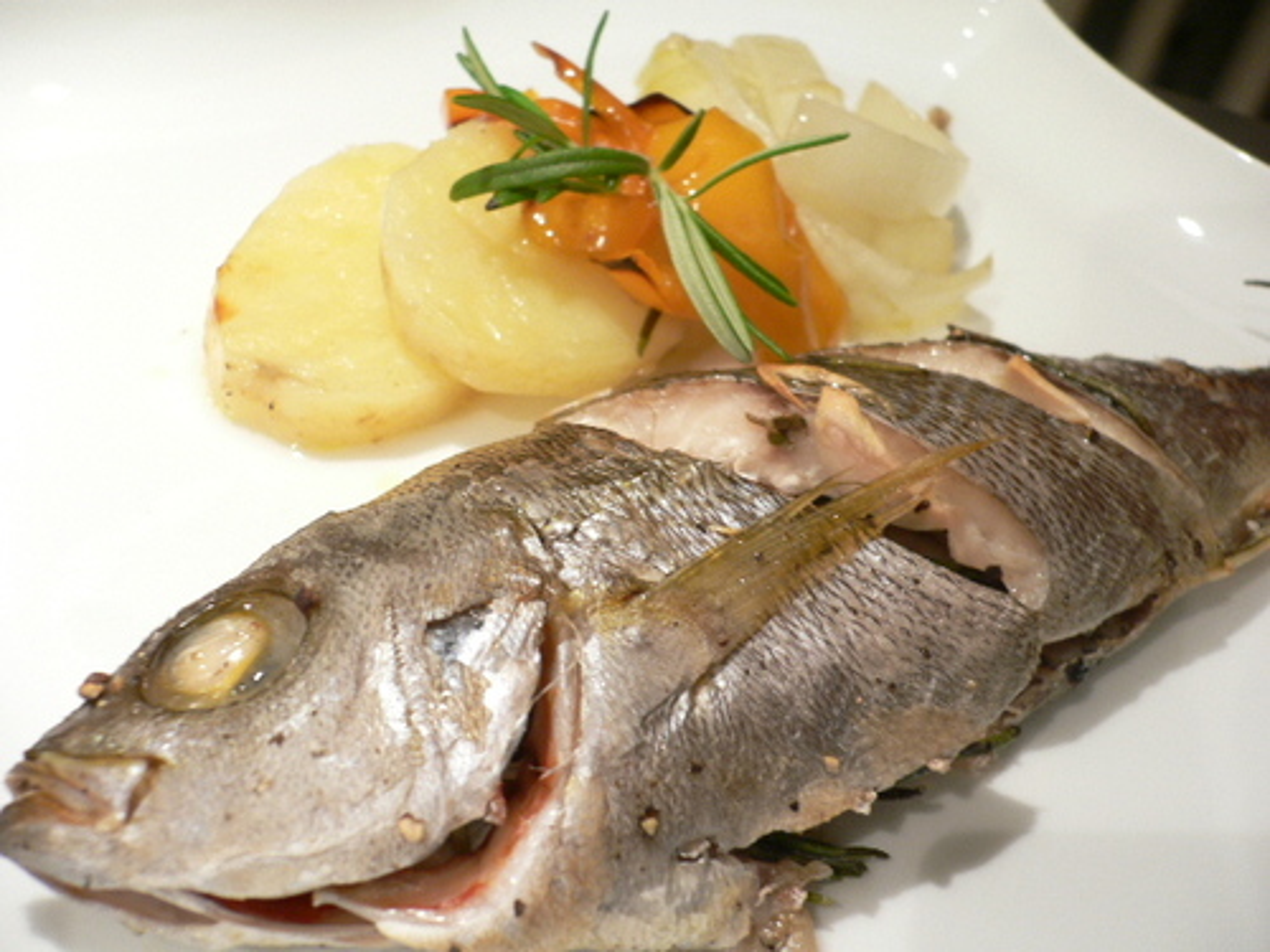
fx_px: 1284
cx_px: 635
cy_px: 476
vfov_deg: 40.7
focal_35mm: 35
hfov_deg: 52.6
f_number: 2.8
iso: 100
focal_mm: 5.8
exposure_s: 1/13
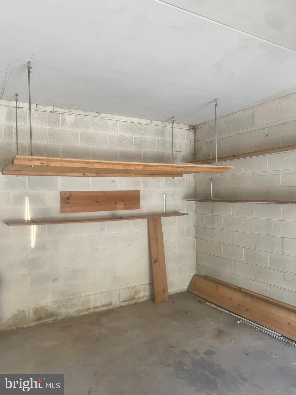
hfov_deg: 53.1
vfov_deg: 67.3
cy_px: 198
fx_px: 296
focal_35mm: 26
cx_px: 148
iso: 80
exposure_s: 1/60
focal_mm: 5.7
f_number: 1.5
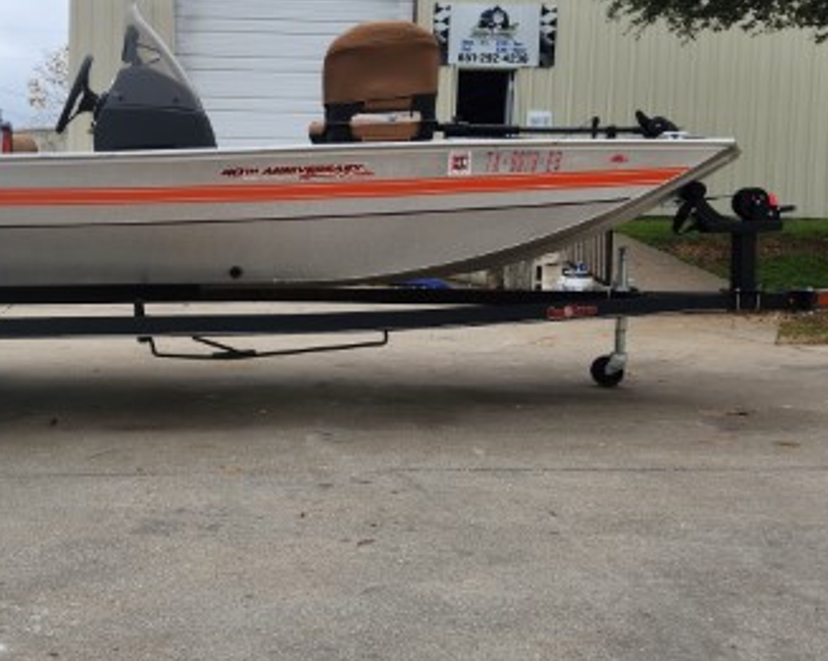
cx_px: 172
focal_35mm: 44
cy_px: 304
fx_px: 1077
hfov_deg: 40.4
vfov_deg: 34.1
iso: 20
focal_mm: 5.4
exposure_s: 1/732
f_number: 1.8
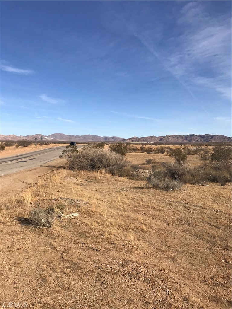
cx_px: 116
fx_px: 250
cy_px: 154
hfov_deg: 49.7
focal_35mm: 28
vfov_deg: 63.4
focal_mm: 3.99
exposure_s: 1/3690
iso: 20
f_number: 1.8
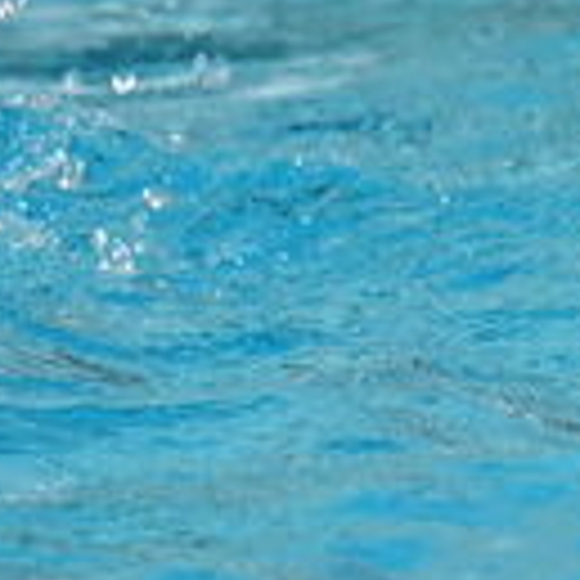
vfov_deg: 0.8
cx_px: -971
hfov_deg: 0.8
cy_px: 22
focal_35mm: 2207
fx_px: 41837
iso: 160
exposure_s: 1/1600
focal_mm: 280
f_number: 5.6
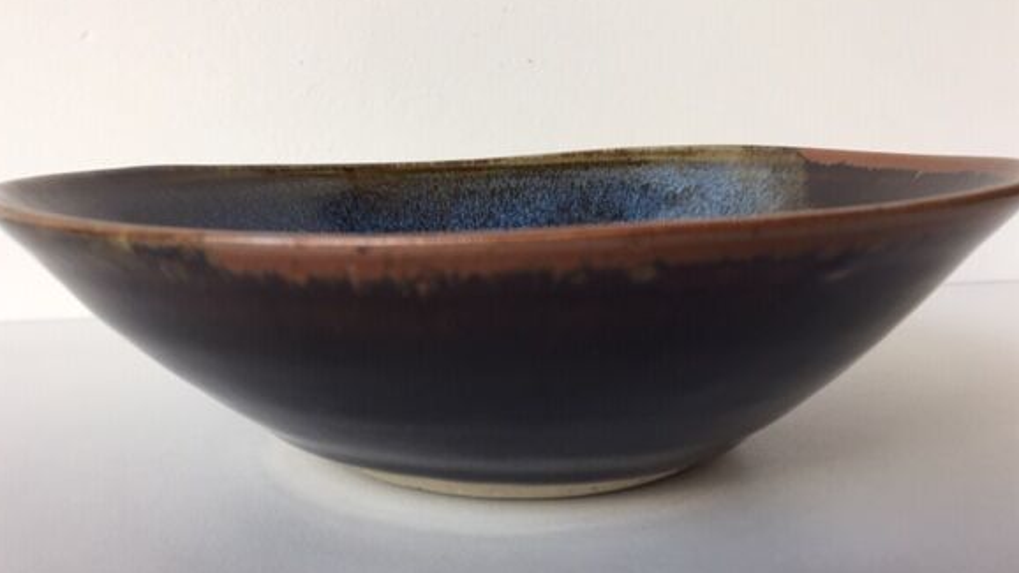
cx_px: 515
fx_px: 946
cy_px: 326
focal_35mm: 35
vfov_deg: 33.7
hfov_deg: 56.6
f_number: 2.2
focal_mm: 4.15
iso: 50
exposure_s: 1/100
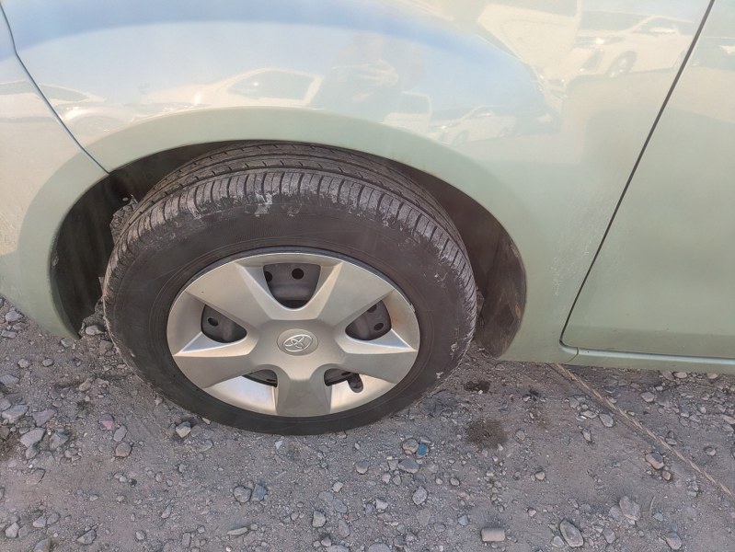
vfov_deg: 54.9
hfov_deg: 69.4
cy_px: 276
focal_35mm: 25
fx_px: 531
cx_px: 368
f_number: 1.89
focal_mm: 5.43
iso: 67
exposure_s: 1/433
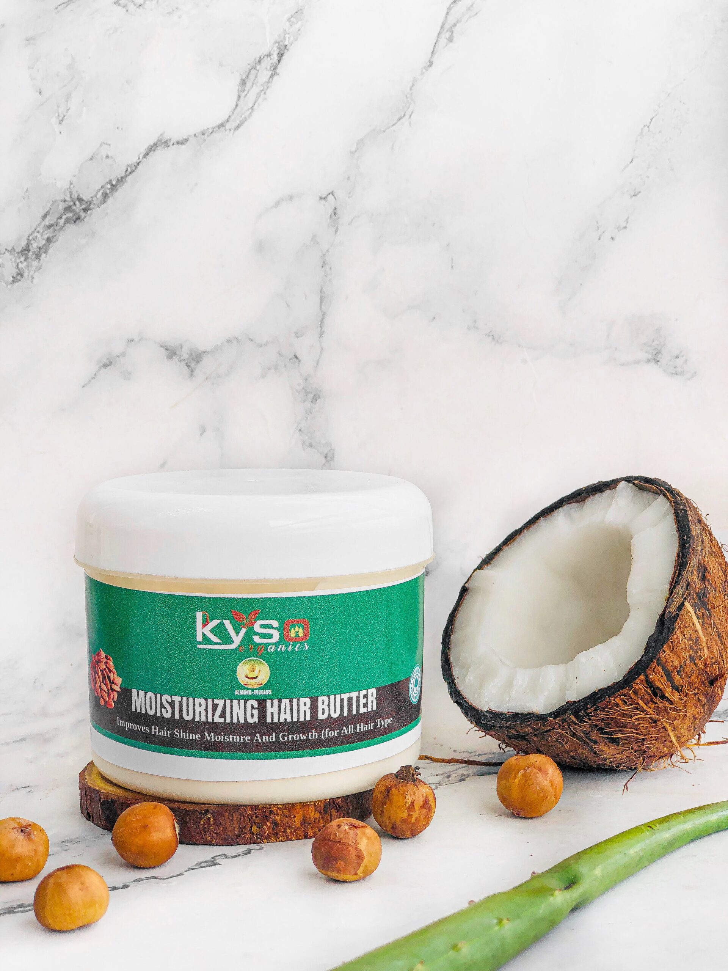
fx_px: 1598
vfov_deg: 33.8
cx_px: 364
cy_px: 486
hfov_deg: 25.7
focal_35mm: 57
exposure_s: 1/210
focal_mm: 6.6
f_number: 2.8
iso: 20
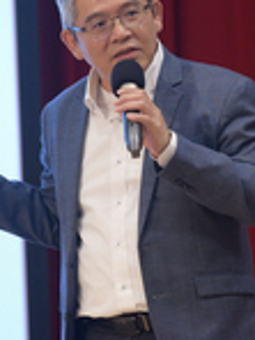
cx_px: 299
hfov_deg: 4.6
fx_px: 3182
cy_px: 118
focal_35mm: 324
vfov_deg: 6.1
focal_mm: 125
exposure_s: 1/100
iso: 2000
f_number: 2.8
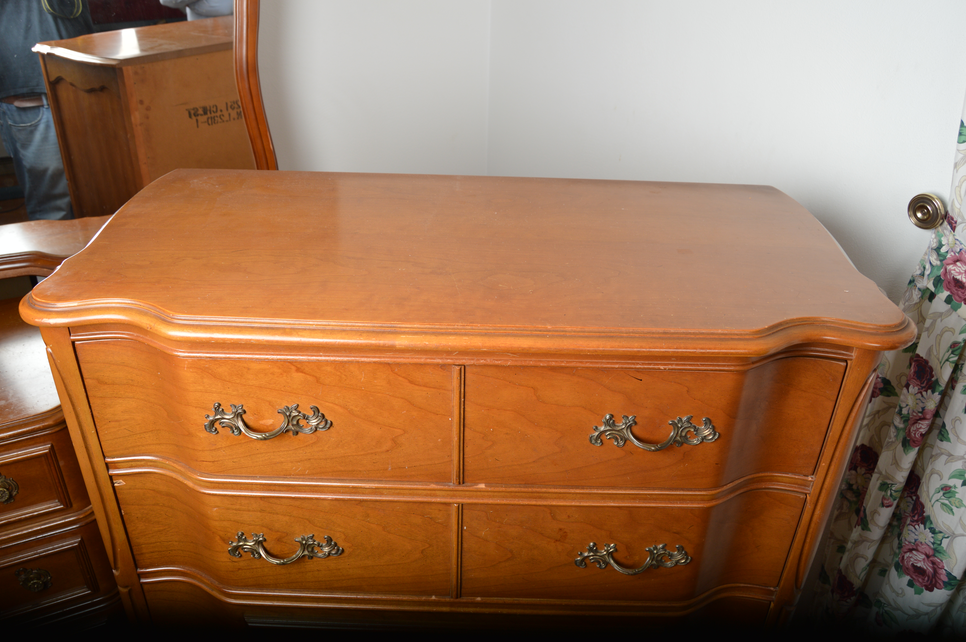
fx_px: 724
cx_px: 483
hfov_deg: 67.4
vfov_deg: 47.8
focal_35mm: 27
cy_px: 321
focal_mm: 18
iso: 100
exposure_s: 1/250
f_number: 5.6
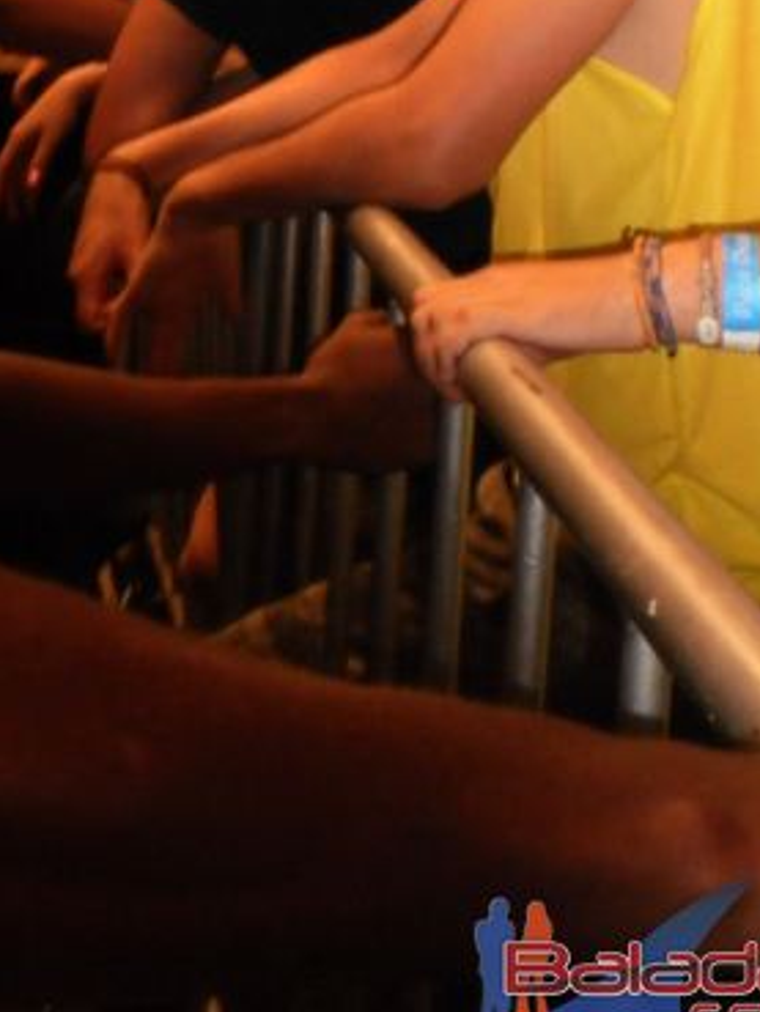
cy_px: 5
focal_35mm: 78
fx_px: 2282
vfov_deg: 23.9
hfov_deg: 18.6
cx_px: 96
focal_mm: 6.3
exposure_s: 1/30
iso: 250
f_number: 3.1
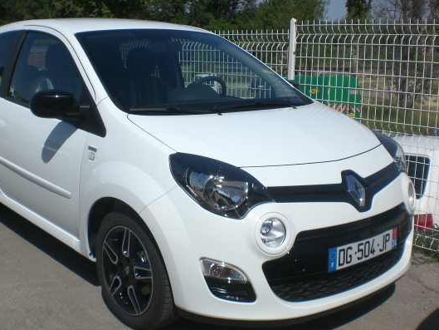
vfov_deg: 31.5
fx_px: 584
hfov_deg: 41.1
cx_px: 188
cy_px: 151
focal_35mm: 46
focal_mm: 6.3
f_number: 4.4
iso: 50
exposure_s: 1/1250
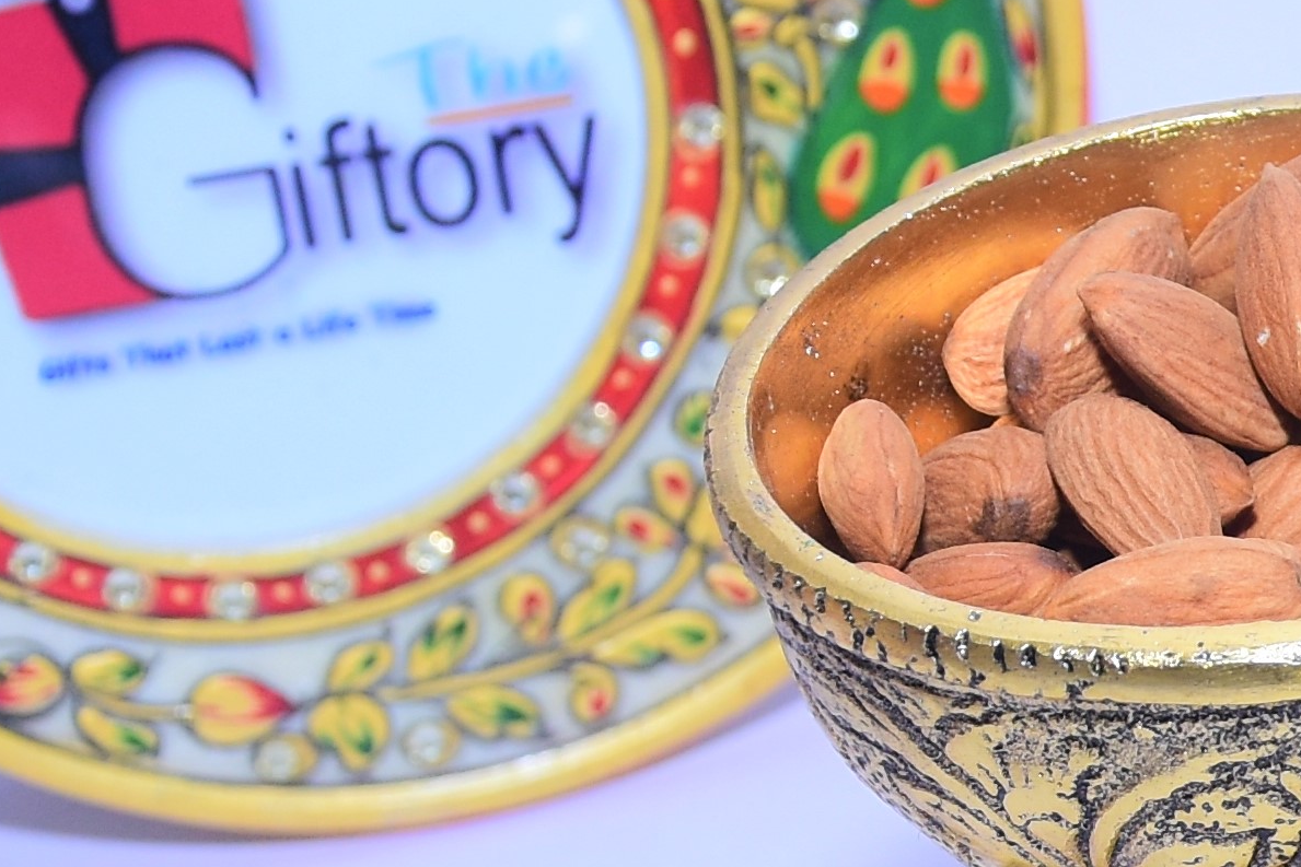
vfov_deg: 7.0
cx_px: 2041
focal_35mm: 195
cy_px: 1002
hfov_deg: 10.2
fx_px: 7047
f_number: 5
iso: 250
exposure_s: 1/125
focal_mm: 32
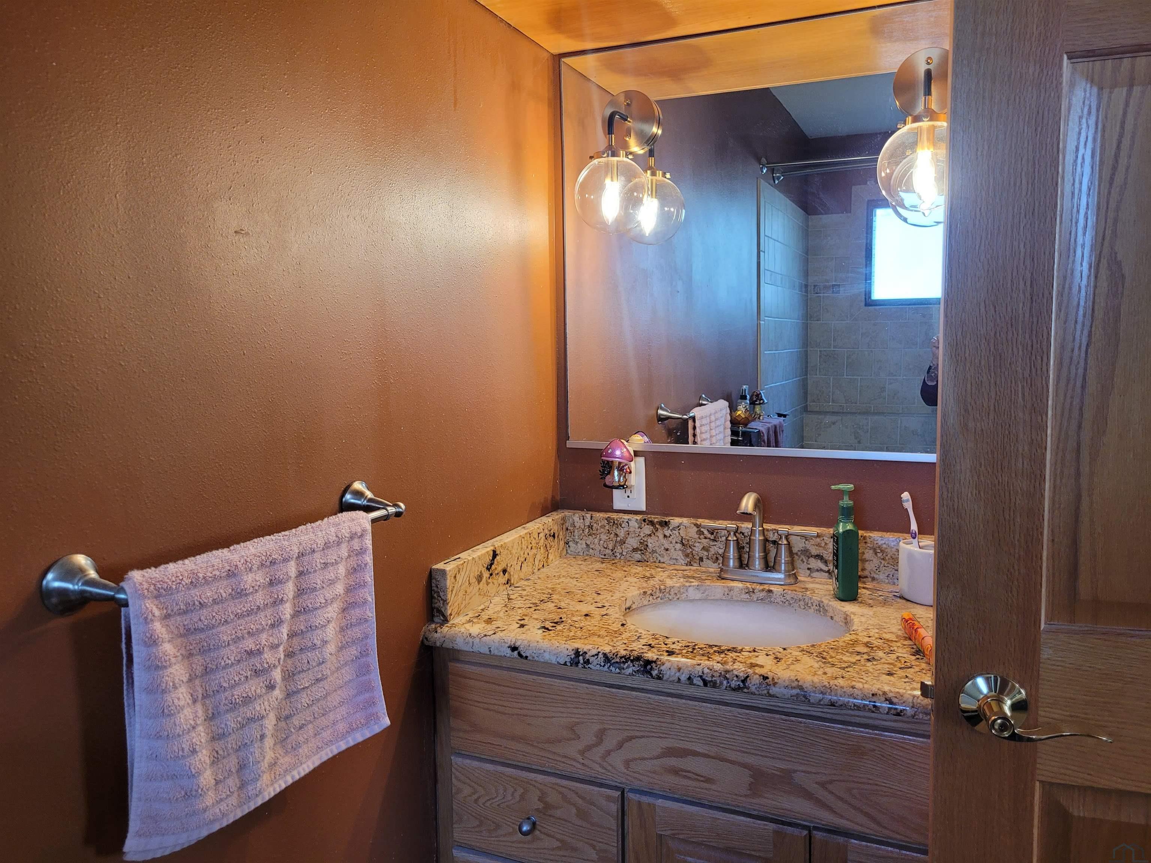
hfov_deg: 67.3
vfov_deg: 53.1
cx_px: 576
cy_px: 432
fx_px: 865
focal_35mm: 26
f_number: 1.8
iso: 160
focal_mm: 5.4
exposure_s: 1/60
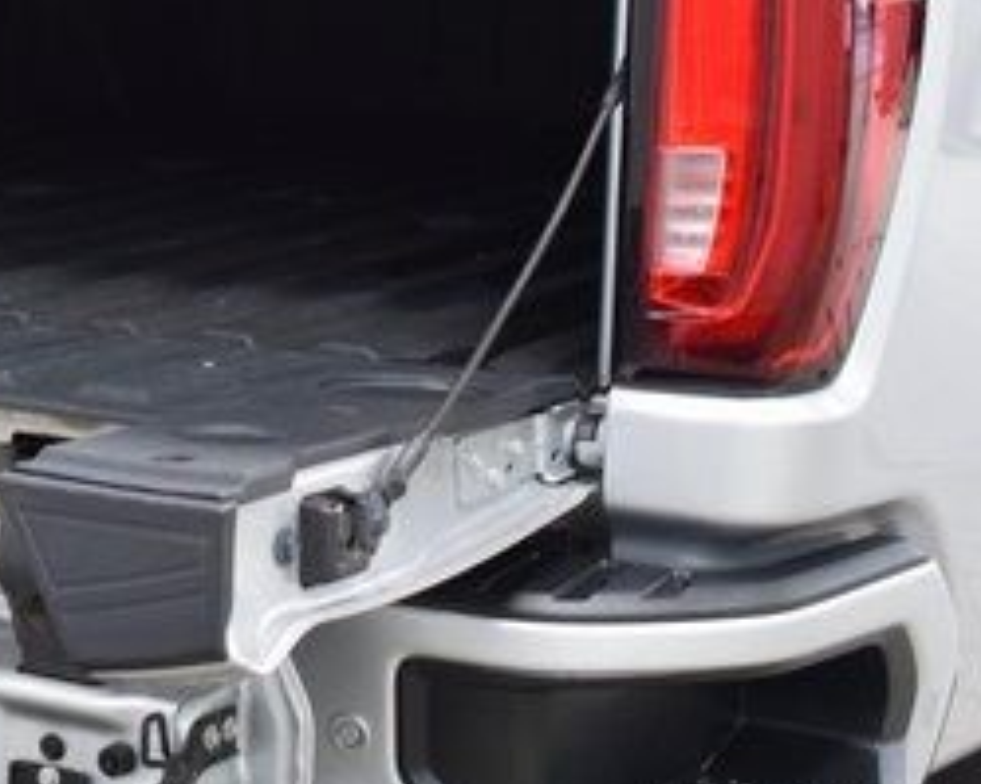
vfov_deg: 17.6
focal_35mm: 87
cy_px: 455
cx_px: -122
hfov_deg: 20.8
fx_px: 2525
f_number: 3.2
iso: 1600
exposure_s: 1/60
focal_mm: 24
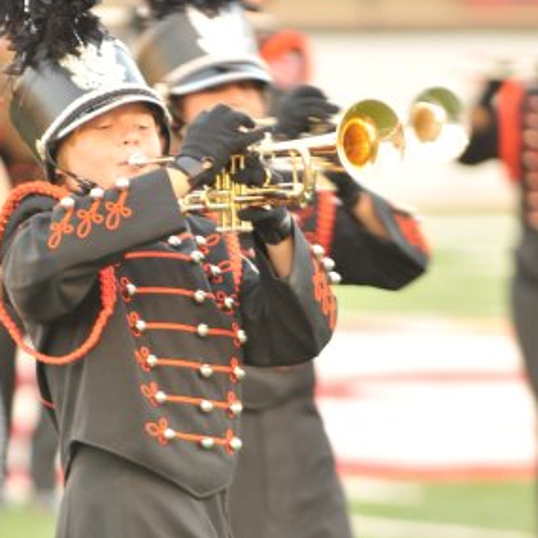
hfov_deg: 3.3
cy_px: 510
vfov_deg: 3.3
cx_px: 169
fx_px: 9442
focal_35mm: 537
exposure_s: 1/100
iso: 200
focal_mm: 200
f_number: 2.8
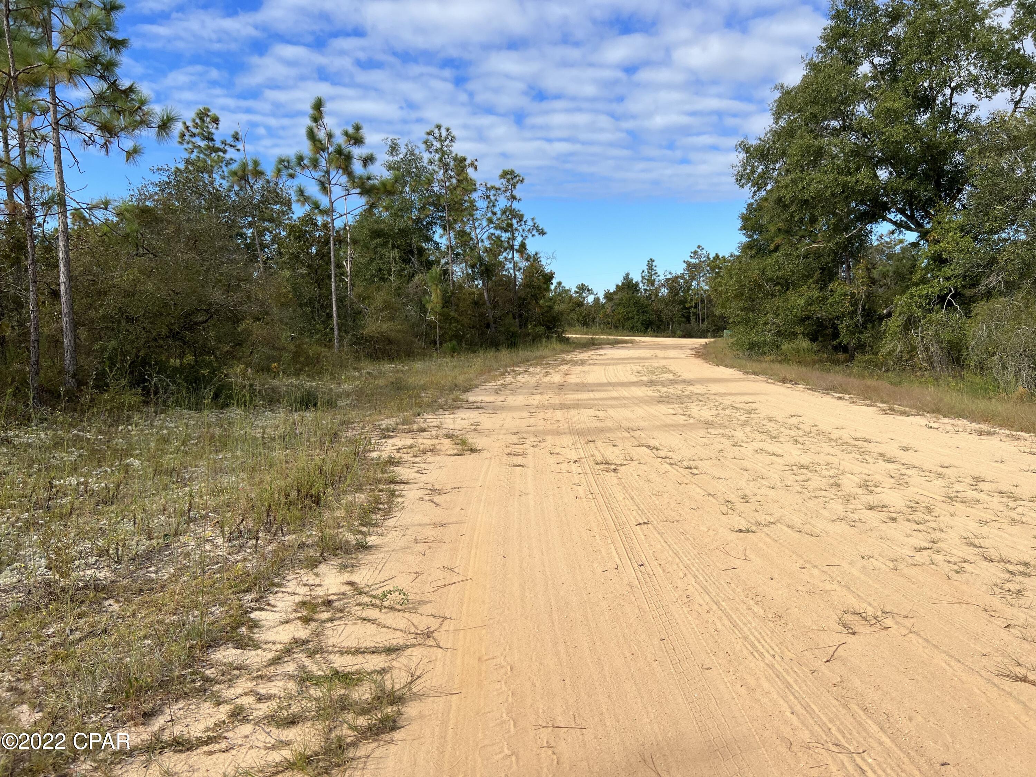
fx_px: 778
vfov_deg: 53.1
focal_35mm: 26
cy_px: 388
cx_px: 518
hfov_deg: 67.3
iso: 50
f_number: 1.5
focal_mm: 5.7
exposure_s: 1/3571
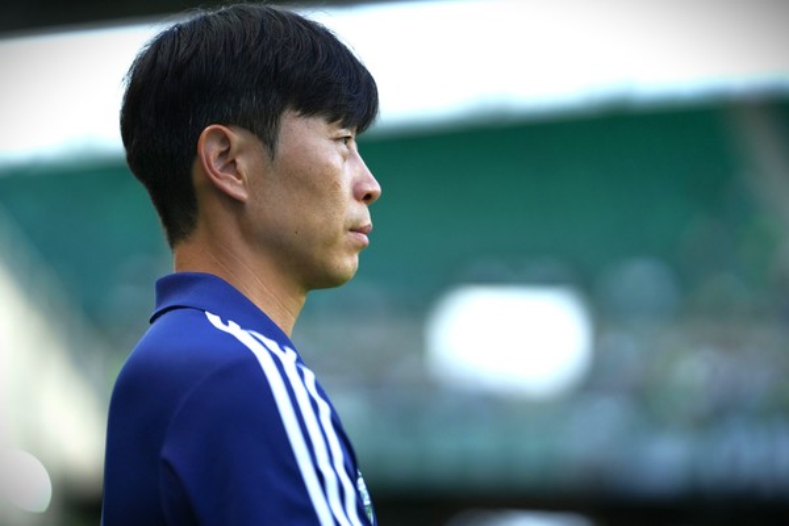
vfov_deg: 10.2
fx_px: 2959
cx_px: 394
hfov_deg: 15.2
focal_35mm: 135
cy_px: 263
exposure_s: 1/3200
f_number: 1.8
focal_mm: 135
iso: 640
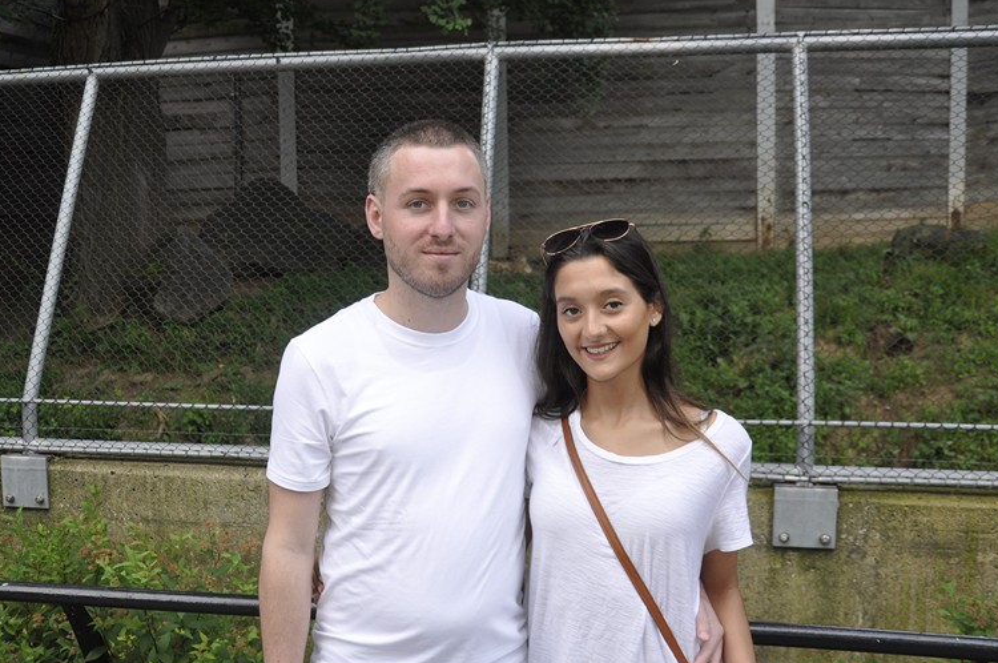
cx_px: 444
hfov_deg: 53.1
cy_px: 351
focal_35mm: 36
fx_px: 997
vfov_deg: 36.8
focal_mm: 18
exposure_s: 1/125
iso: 400
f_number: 3.5
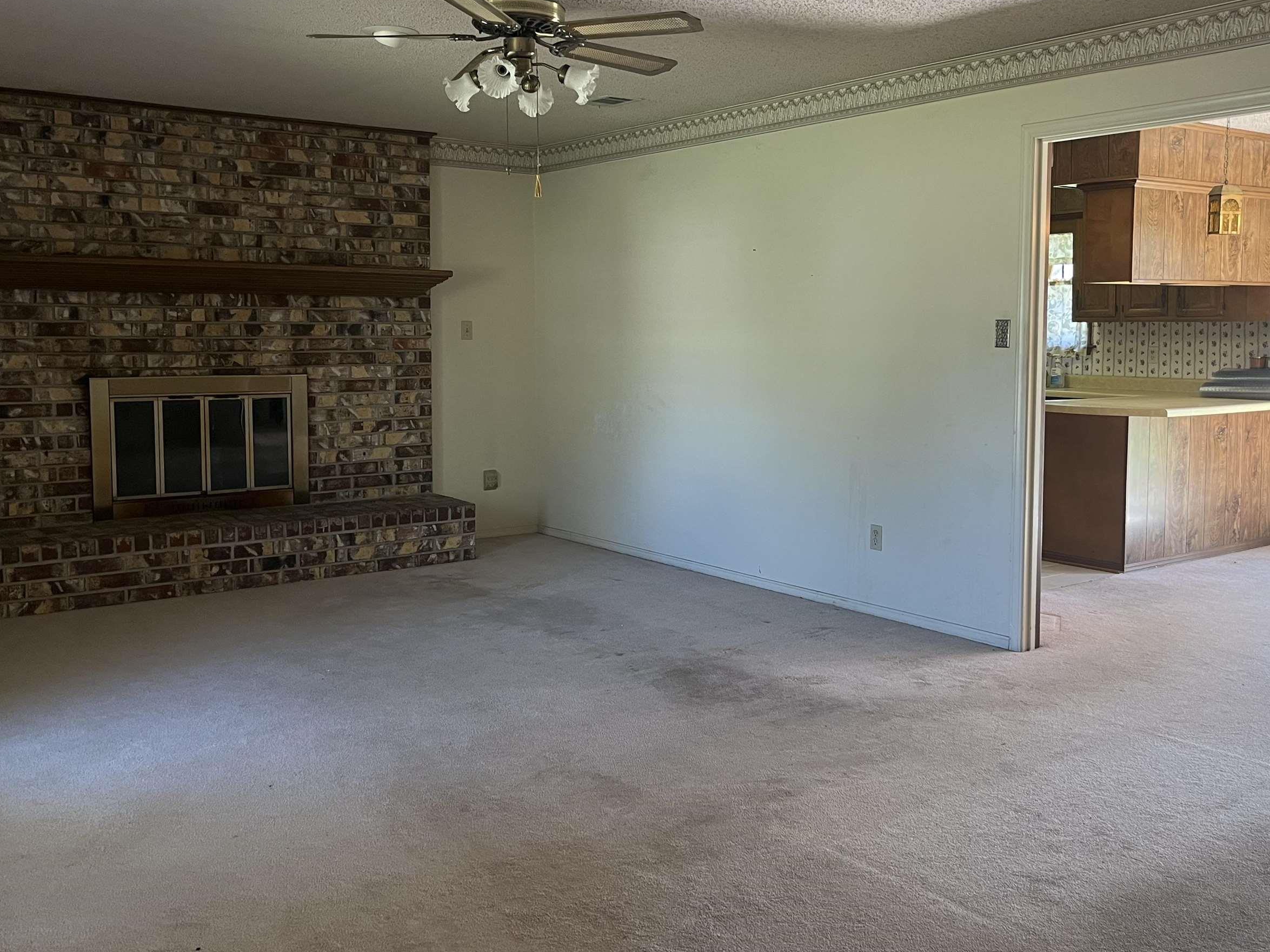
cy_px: 417
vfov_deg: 41.7
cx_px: 692
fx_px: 1247
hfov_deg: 53.9
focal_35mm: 34
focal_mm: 5.1
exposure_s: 1/60
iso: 100
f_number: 1.6
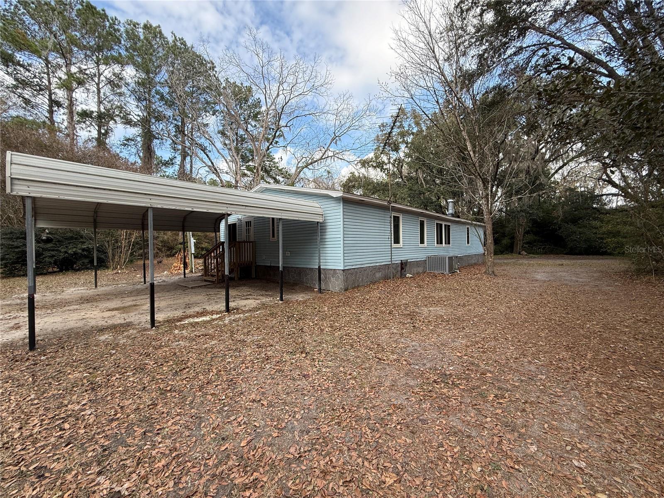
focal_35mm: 14
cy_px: 249
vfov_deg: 85.7
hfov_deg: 102.1
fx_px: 269
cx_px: 332
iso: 64
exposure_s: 1/540
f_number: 2.2
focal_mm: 2.22
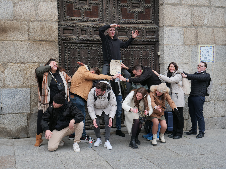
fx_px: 313
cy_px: 84
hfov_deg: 39.7
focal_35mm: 48
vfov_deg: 30.3
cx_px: 113
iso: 200
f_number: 3.5
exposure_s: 1/160
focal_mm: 24
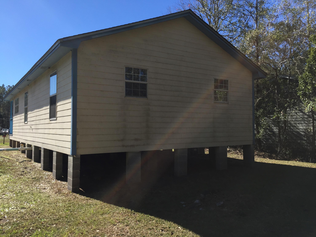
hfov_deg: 61.7
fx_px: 265
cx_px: 158
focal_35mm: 29
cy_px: 118
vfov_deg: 48.2
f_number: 2.2
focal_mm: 4.15
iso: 32
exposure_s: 1/1522
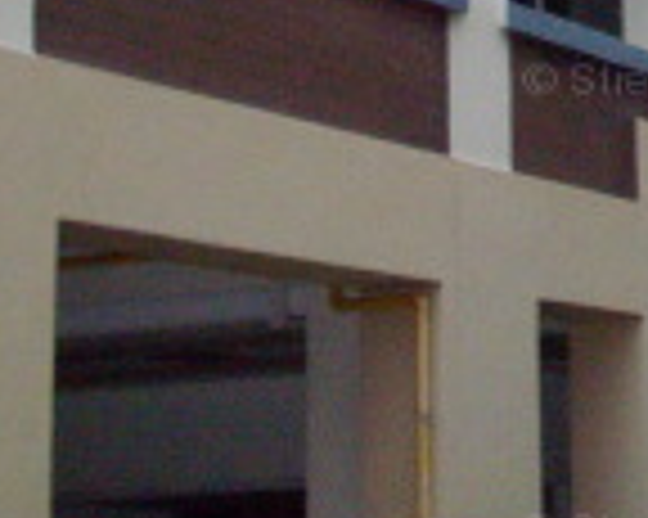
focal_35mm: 138
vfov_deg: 10.6
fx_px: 2645
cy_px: -365
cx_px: 860
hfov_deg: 13.4
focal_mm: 6.2
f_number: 2.8
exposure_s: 1/50
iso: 239
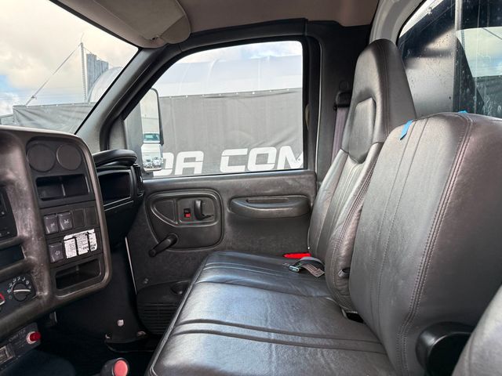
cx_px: 251
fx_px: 348
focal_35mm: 24
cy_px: 188
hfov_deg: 71.6
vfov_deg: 56.8
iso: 100
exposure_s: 1/383
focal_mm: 6.76
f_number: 1.78
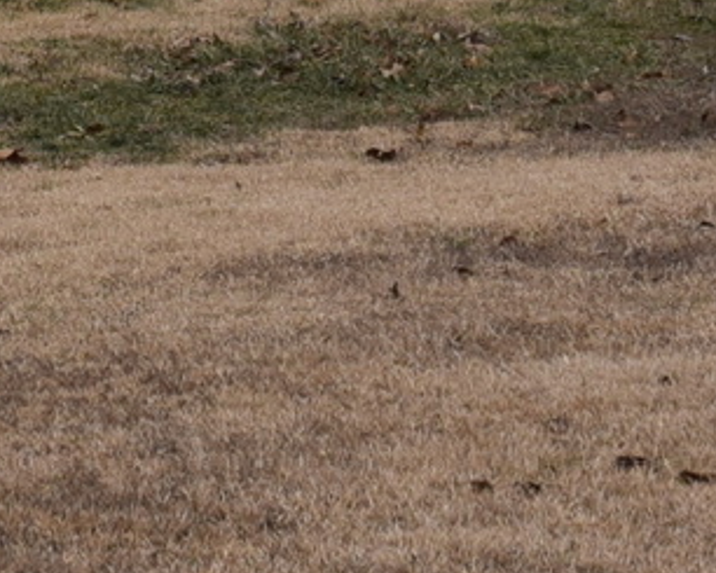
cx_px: -1086
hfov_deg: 6.8
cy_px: -822
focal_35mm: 268
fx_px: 5681
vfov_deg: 5.6
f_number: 11
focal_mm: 38
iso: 500
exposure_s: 1/500
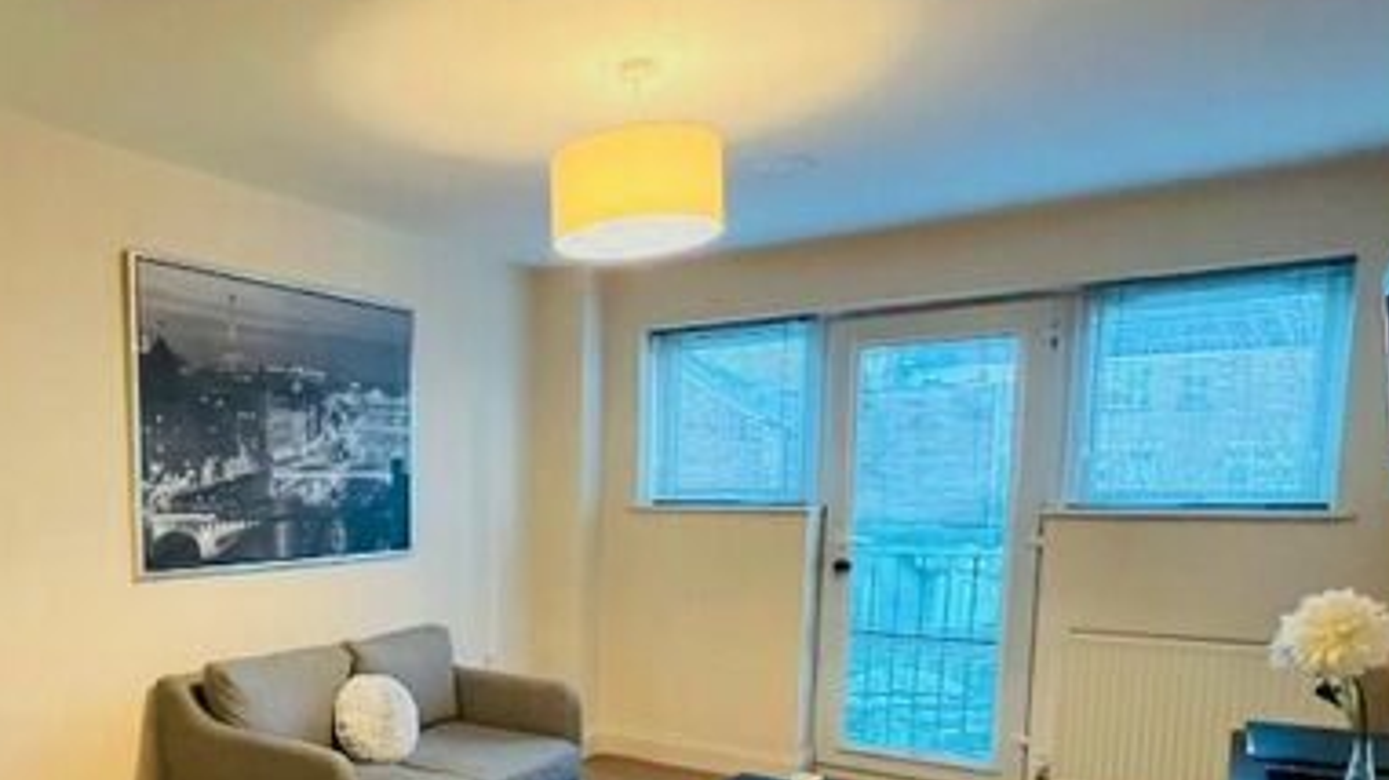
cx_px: 383
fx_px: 957
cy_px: 611
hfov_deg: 68.2
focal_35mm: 26
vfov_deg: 42.6
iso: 640
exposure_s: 1/50
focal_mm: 1.57
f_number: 1.8
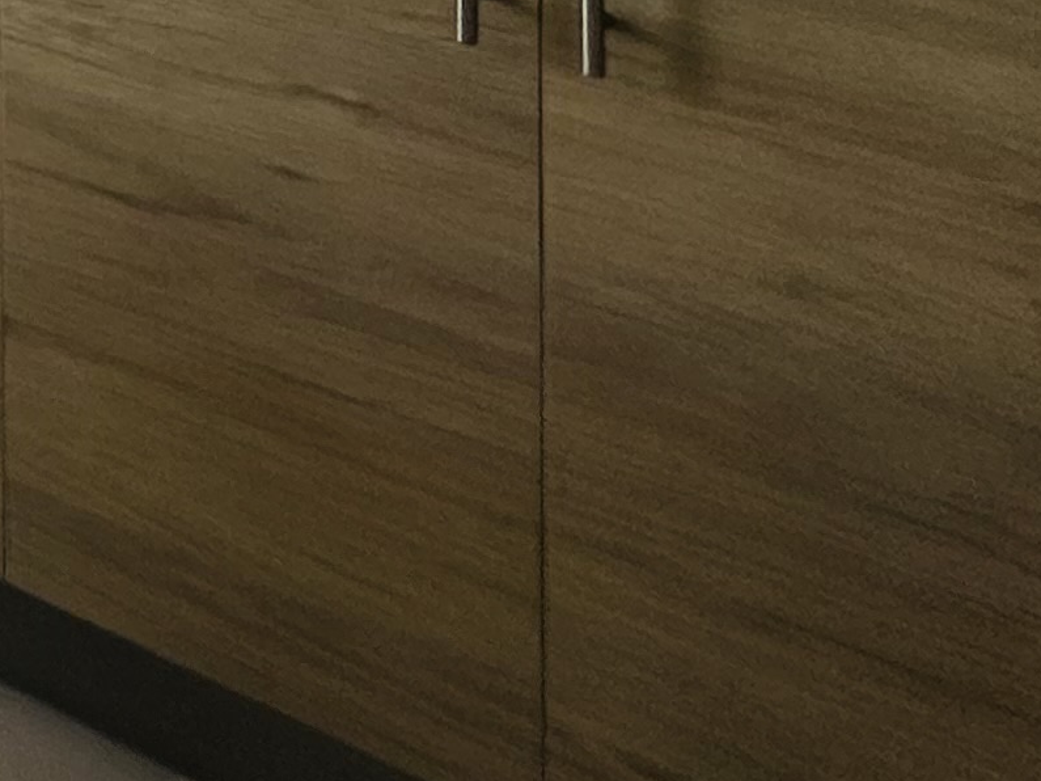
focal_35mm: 71
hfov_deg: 16.2
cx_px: -1312
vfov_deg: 16.0
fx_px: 2135
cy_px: -798
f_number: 2.2
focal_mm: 2.22
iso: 40
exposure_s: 1/152
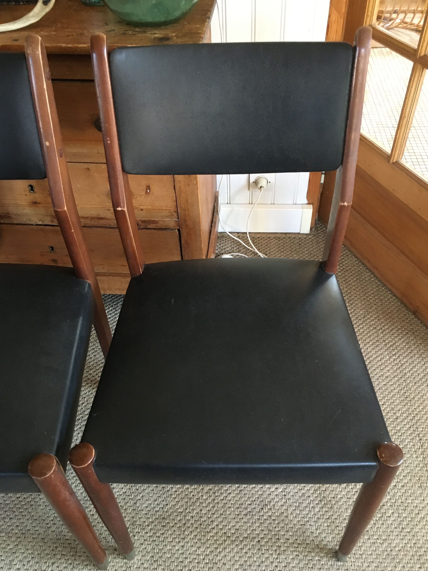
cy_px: 291
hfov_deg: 46.8
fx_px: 495
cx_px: 219
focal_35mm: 30
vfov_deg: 60.0
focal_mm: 4.15
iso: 200
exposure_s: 1/25
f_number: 2.2
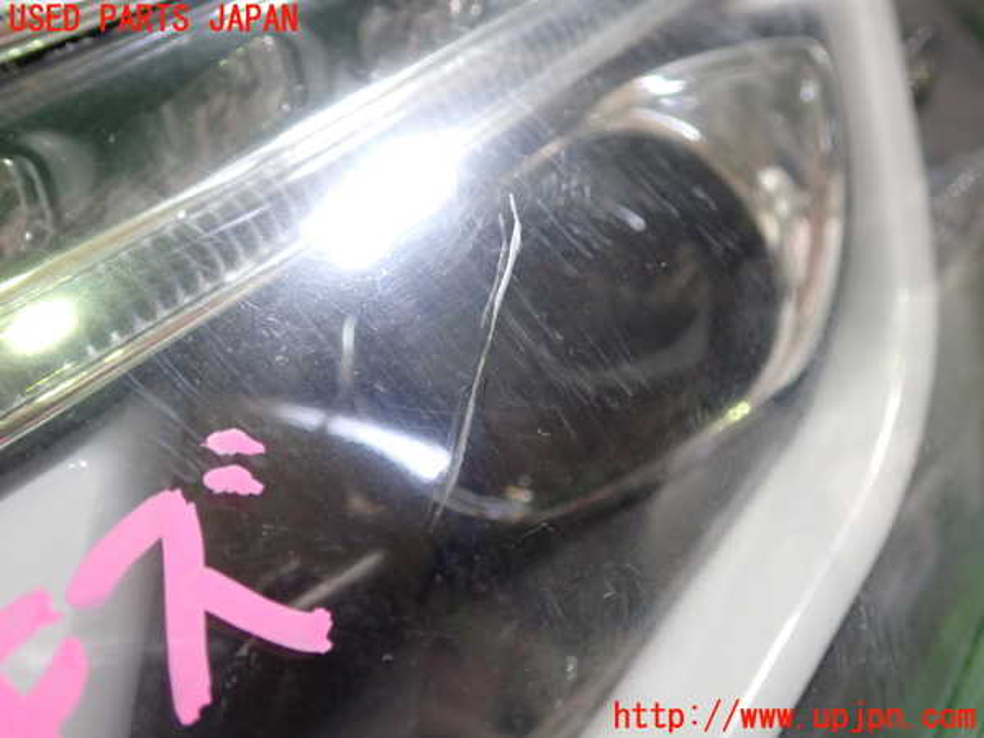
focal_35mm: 36
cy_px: 369
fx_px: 1023
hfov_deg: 51.4
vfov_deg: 39.7
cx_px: 492
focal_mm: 6.37
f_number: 2.5
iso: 250
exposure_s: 1/40
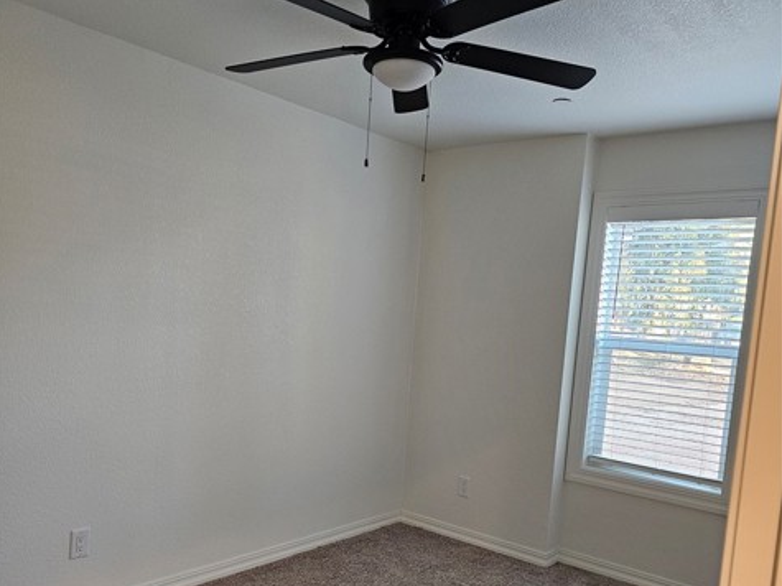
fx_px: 700
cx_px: 389
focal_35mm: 31
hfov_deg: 58.4
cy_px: 392
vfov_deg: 44.7
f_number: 1.7
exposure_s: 1/60
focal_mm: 6.3
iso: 640
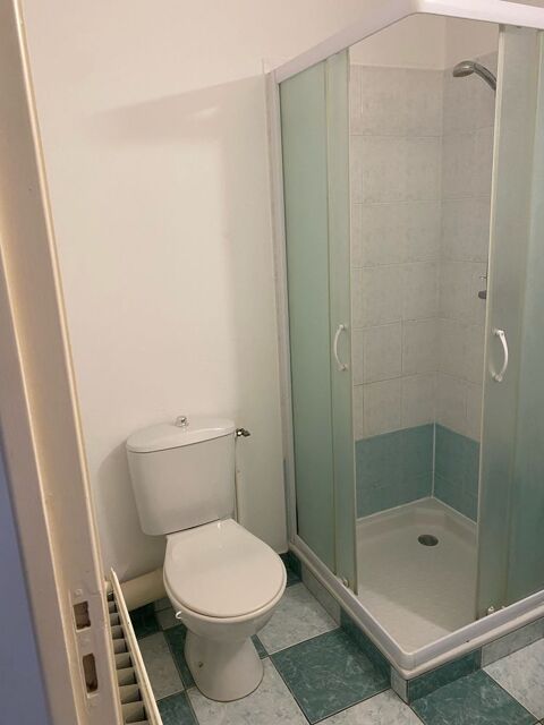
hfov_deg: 53.1
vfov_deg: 67.3
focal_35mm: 26
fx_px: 545
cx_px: 272
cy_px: 362
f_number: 1.8
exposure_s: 1/55
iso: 250
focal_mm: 4.25
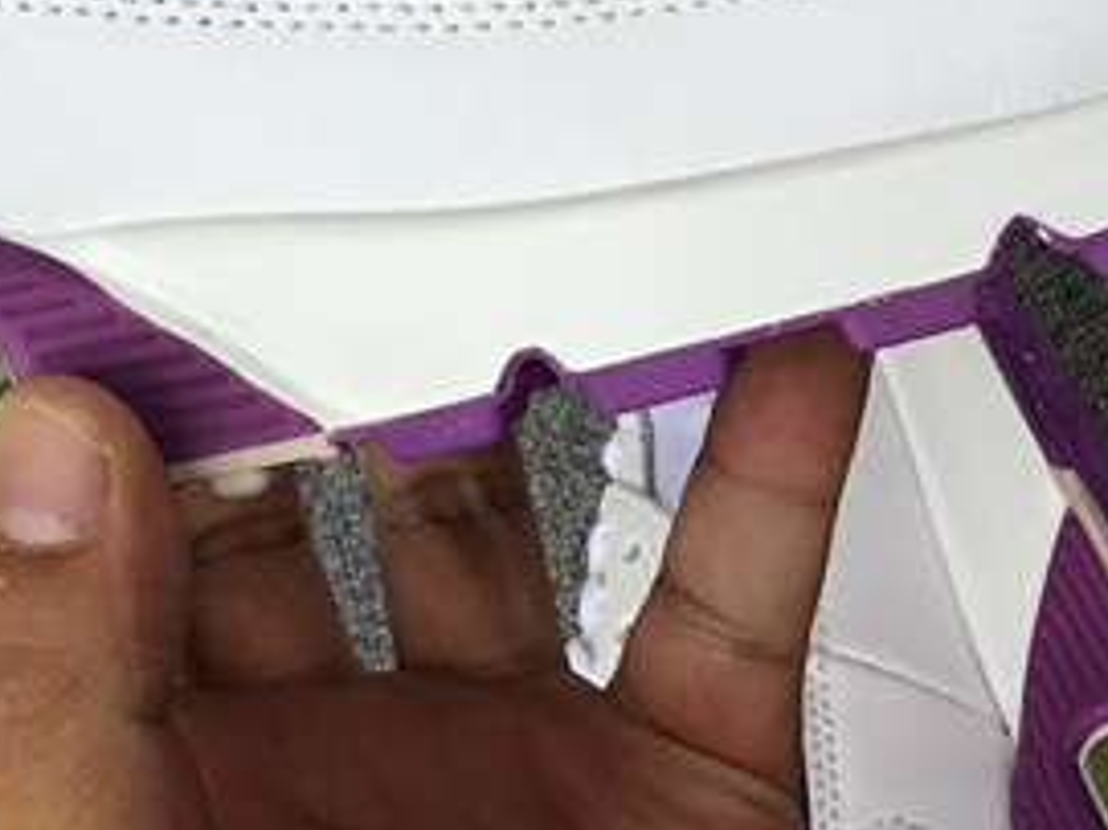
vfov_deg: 14.1
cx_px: 172
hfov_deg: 18.8
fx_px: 3295
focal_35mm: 103
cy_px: -76
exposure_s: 1/140
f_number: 2.4
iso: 25
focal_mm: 3.3
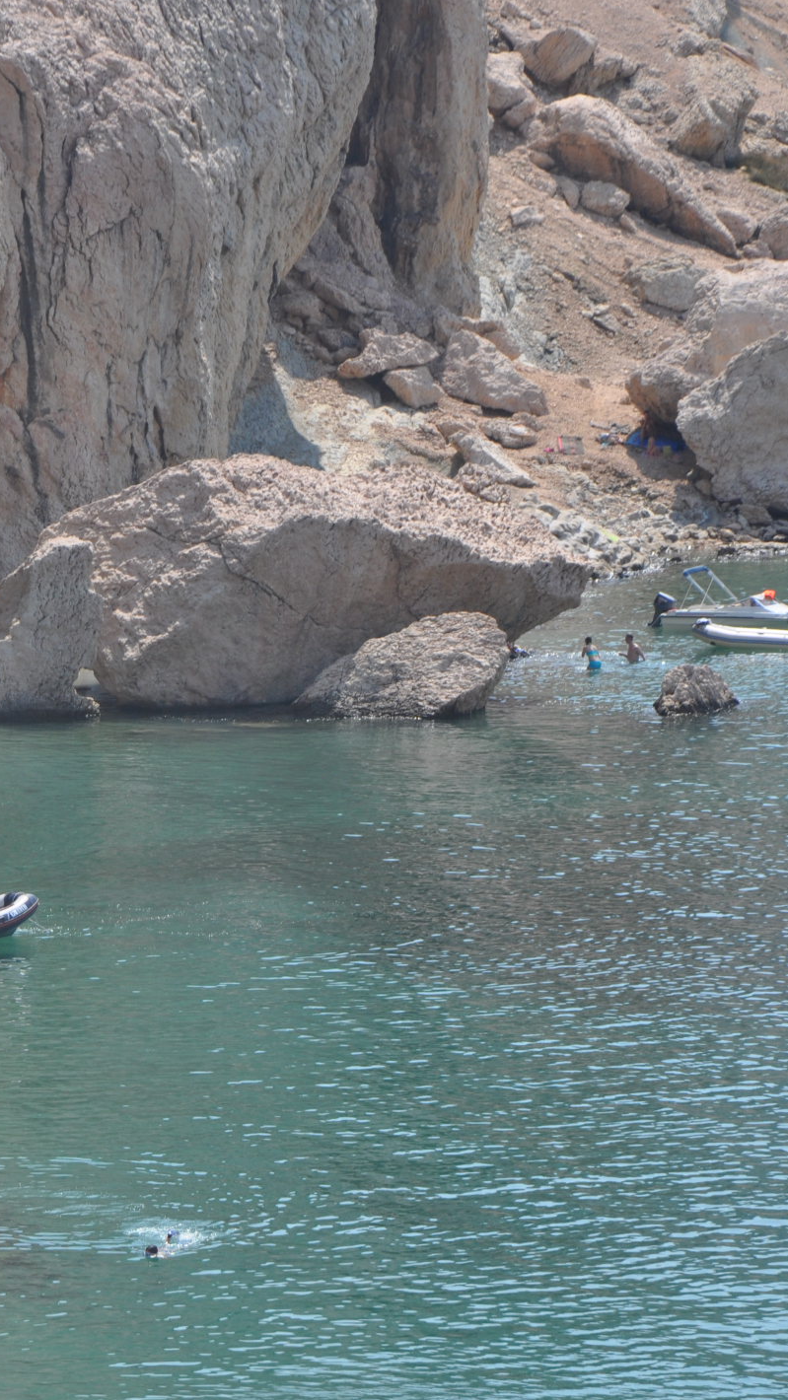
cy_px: 700
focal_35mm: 249
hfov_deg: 4.9
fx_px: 9239
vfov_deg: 8.7
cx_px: 37
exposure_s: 1/400
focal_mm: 105
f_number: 10
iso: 200
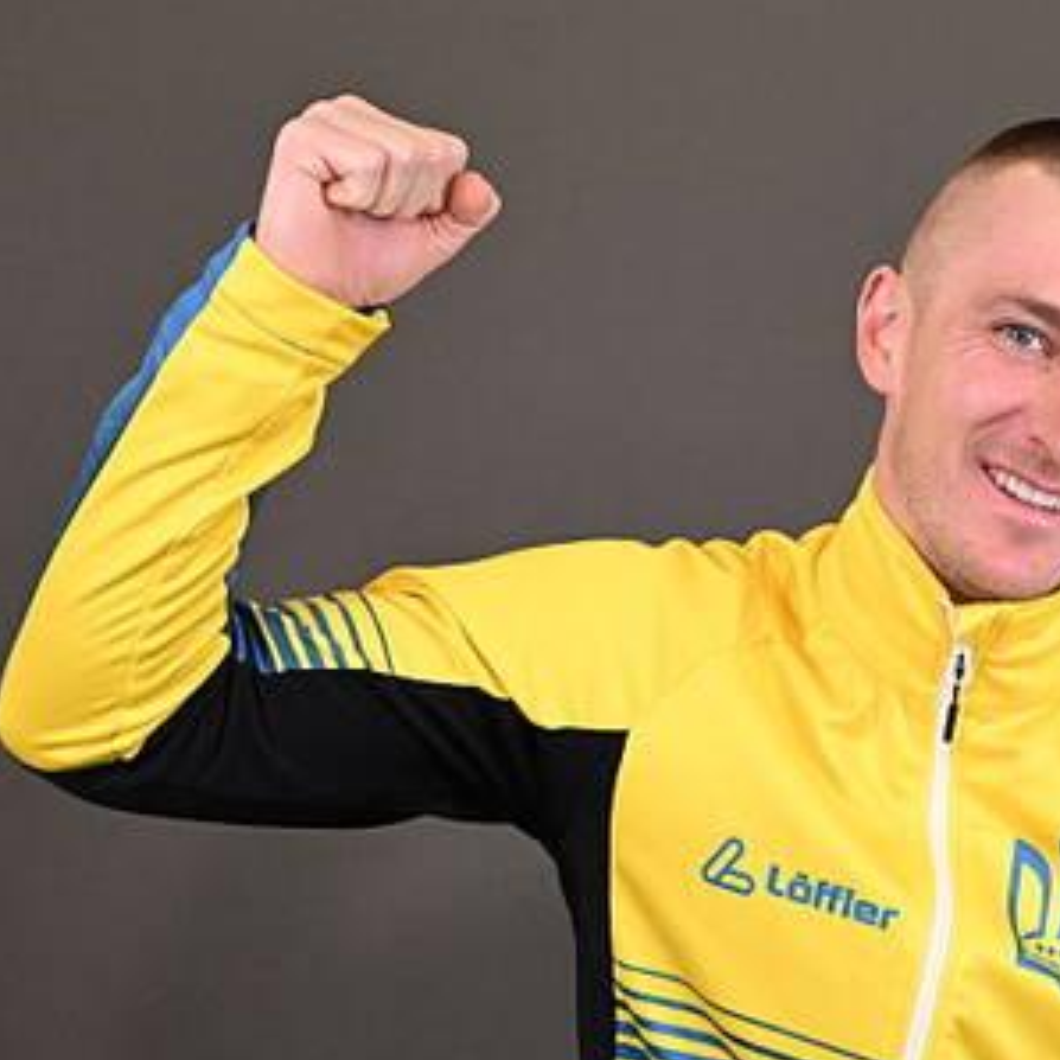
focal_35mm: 93
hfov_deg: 18.4
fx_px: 3222
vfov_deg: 18.6
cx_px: 912
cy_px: 749
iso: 2000
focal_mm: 39
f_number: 8
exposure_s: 1/160
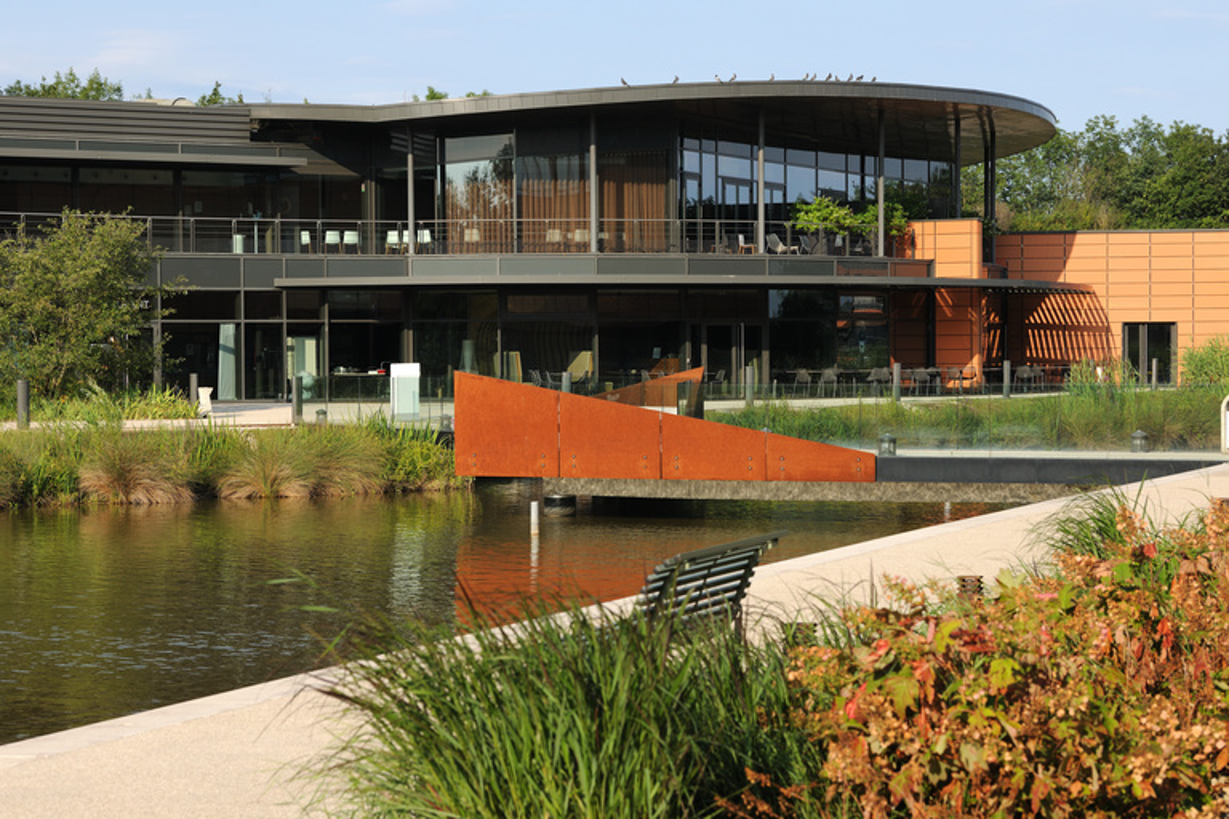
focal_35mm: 86
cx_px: 614
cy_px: 410
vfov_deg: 15.9
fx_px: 2936
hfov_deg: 23.6
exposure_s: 1/200
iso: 100
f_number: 8
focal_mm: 86
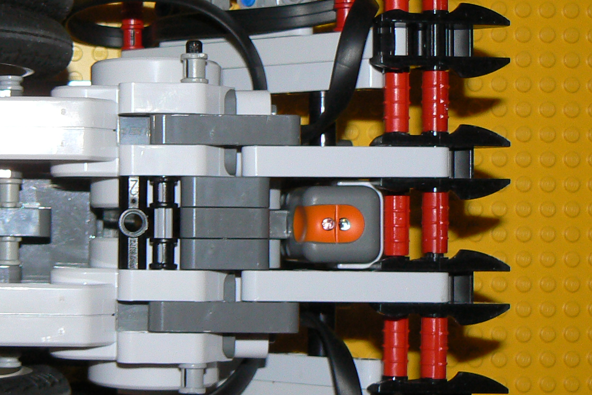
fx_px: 1628
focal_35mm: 99
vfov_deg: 13.8
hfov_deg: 20.3
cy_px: 210
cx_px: 92
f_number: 2.8
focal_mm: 7.6
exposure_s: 1/30
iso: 100
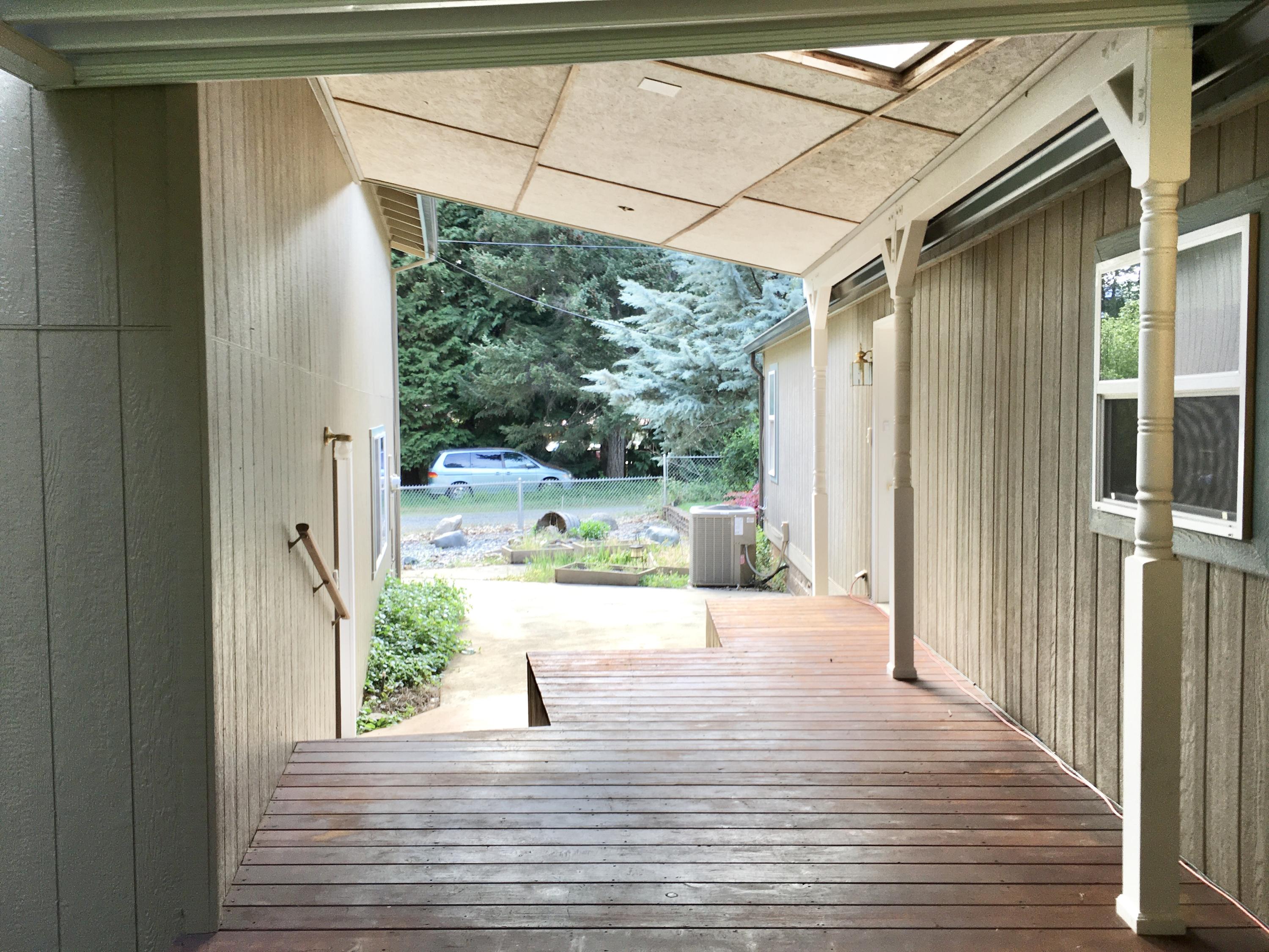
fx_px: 1063
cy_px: 476
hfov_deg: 61.7
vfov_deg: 48.2
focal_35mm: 29
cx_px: 634
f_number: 2.2
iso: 25
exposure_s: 1/60
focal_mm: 4.15
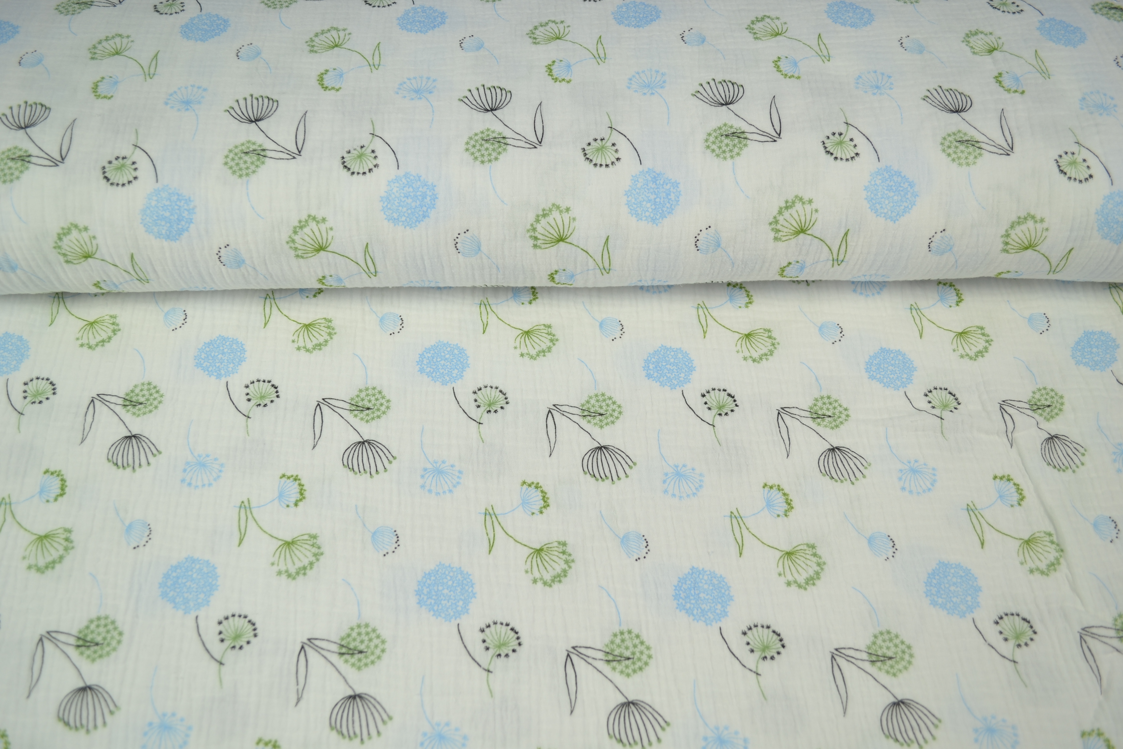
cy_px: 374
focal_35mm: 30
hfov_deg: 61.9
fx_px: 936
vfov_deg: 43.6
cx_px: 562
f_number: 5
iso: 100
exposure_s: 1/60
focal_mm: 20
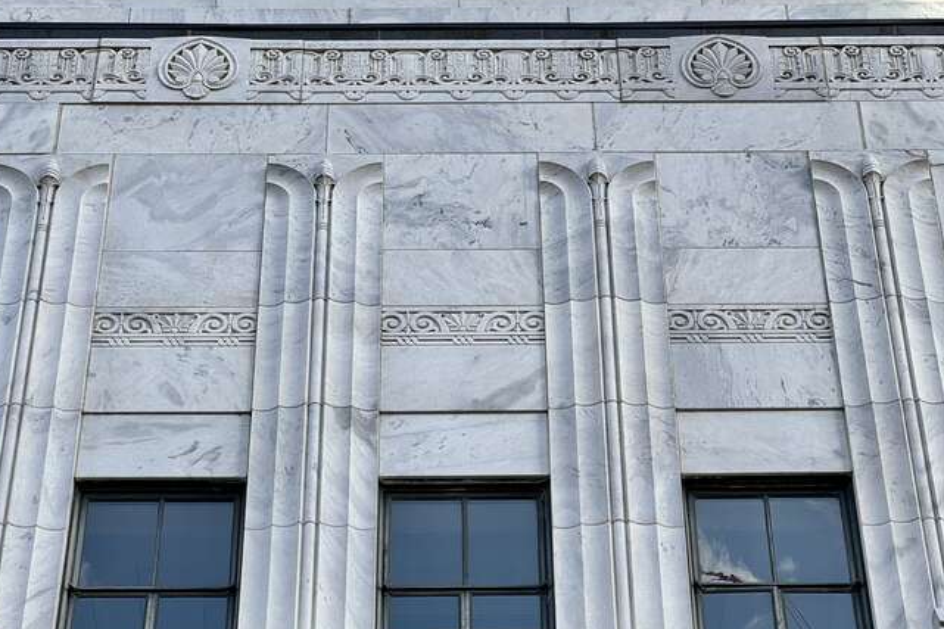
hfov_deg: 20.4
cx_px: 474
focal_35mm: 100
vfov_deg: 13.7
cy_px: 355
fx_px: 2621
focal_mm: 9
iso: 25
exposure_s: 1/299
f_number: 2.8
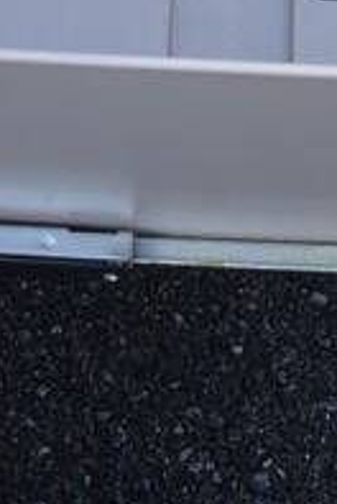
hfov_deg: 11.0
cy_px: -608
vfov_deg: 13.3
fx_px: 1749
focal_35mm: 125
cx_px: 143
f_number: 5.6
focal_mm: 18
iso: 200
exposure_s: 1/160
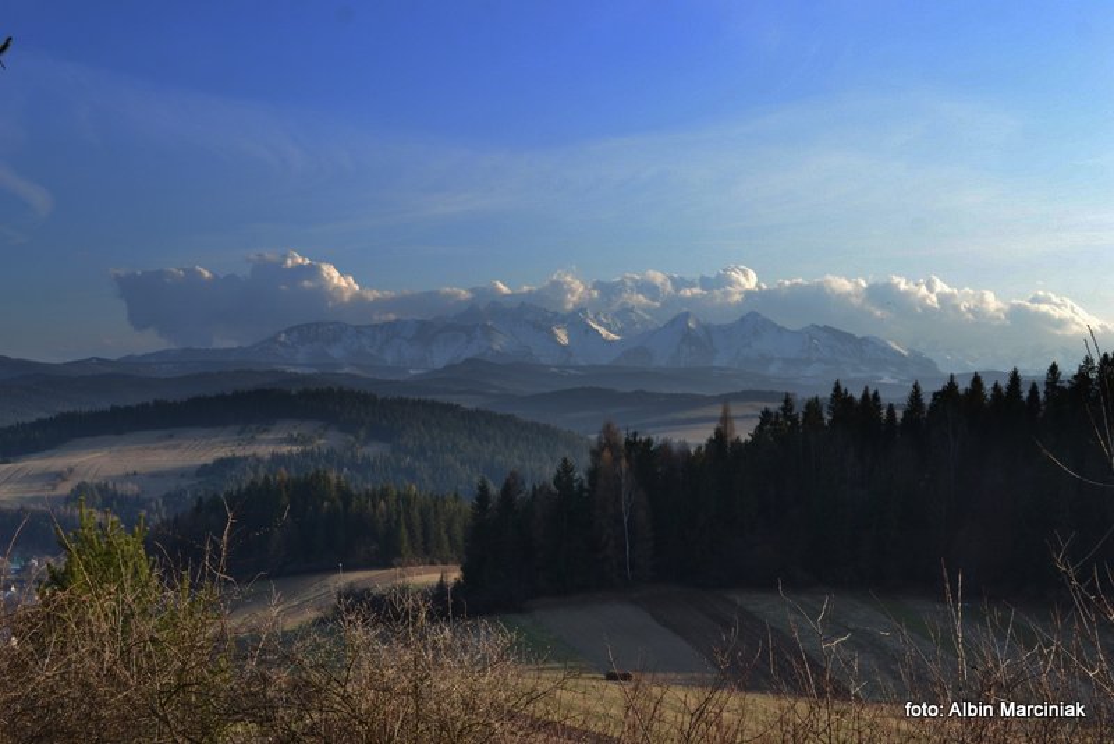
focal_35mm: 52
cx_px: 557
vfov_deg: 25.8
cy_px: 372
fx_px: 1625
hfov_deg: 37.8
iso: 100
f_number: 8
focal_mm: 35
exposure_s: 1/125
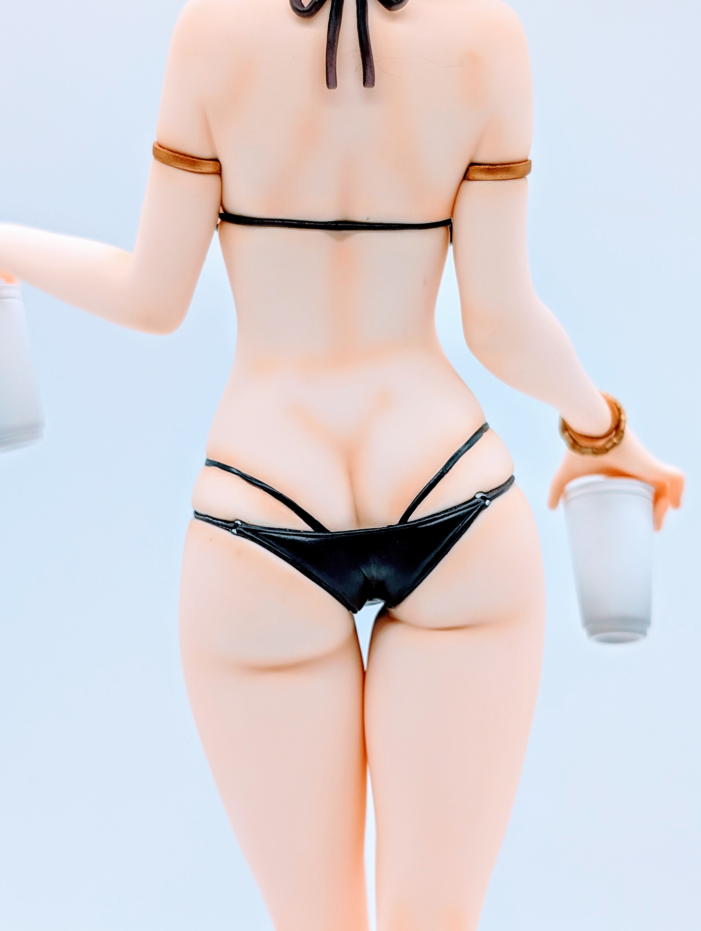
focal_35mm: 49
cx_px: 350
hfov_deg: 29.7
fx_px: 1320
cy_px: 466
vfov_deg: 38.9
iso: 42
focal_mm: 6.9
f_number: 1.68
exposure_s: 1/77.8
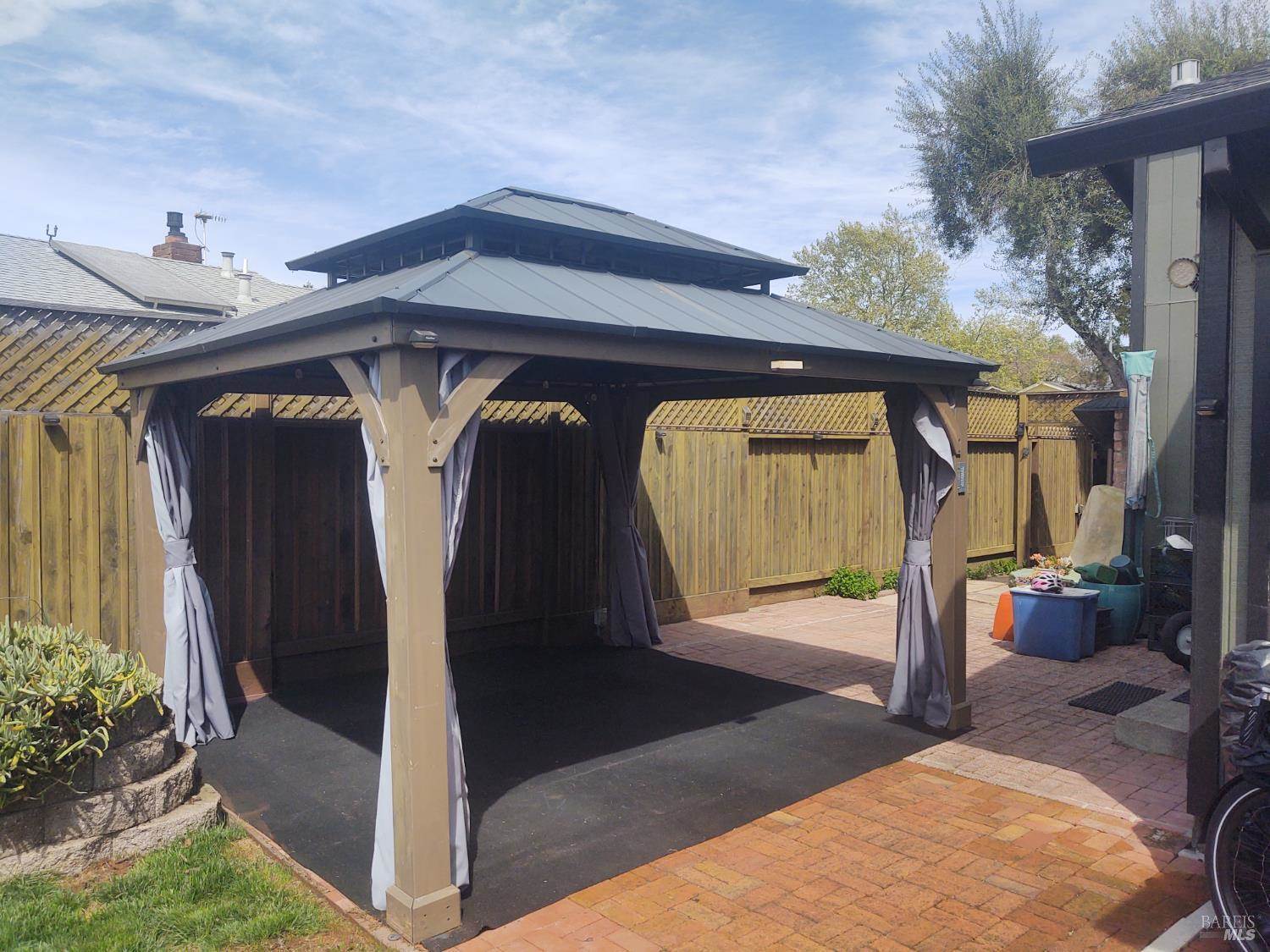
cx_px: 635
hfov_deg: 65.3
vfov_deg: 51.4
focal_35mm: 27
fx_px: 991
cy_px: 476
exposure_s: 1/3679
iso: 100
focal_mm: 4.75
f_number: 1.7
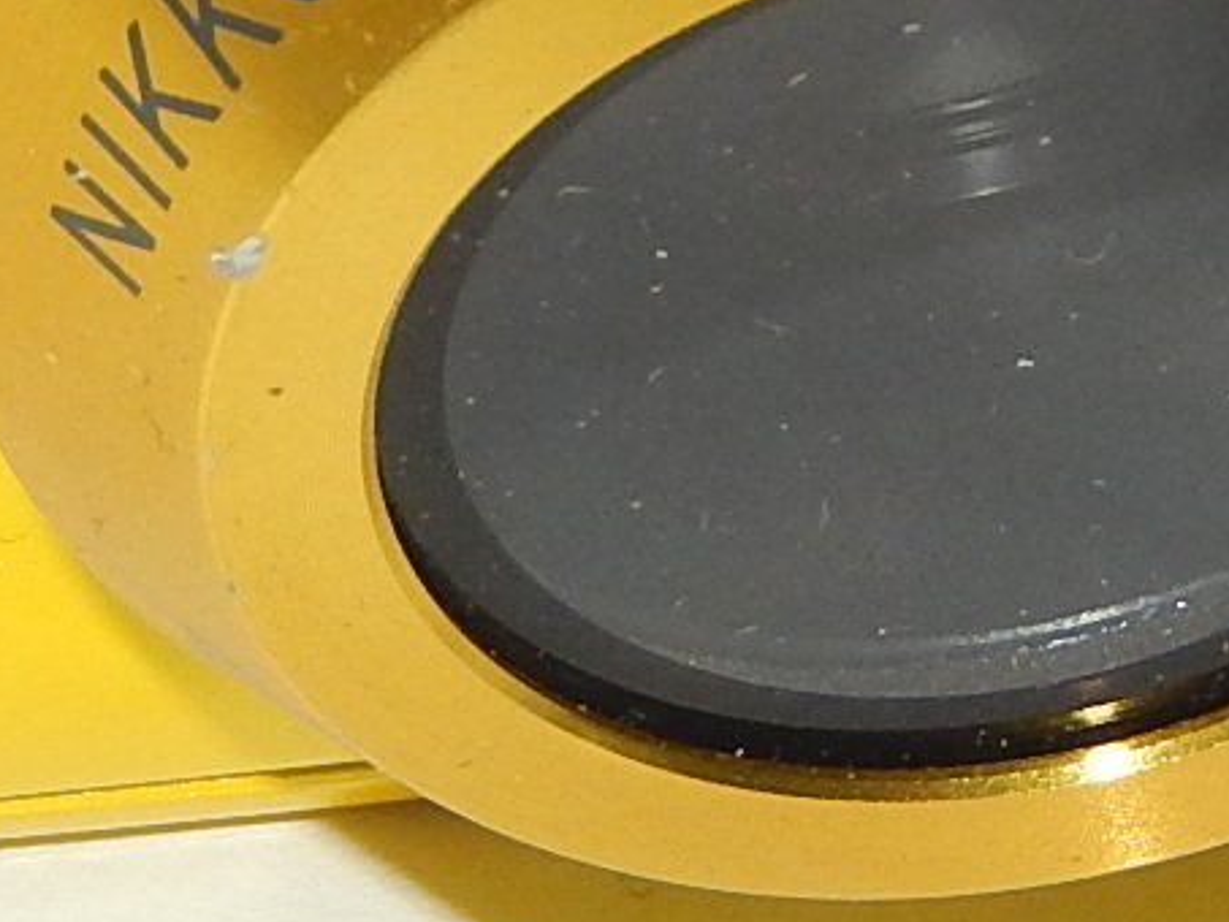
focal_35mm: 291
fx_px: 10334
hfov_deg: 6.8
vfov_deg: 5.1
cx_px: 711
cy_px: -209
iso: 200
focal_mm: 10.4
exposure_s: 1/30
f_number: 9.2
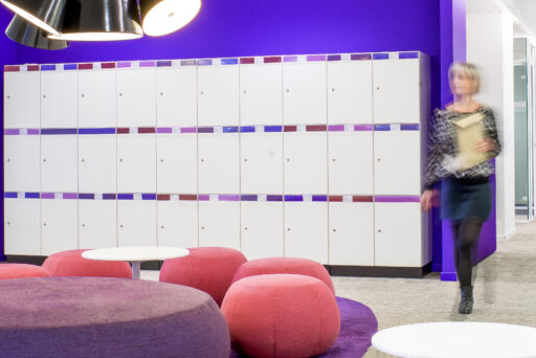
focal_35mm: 70
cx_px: 300
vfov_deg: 19.4
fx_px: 1043
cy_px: 130
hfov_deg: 28.8
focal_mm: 35
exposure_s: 1
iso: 100
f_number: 11
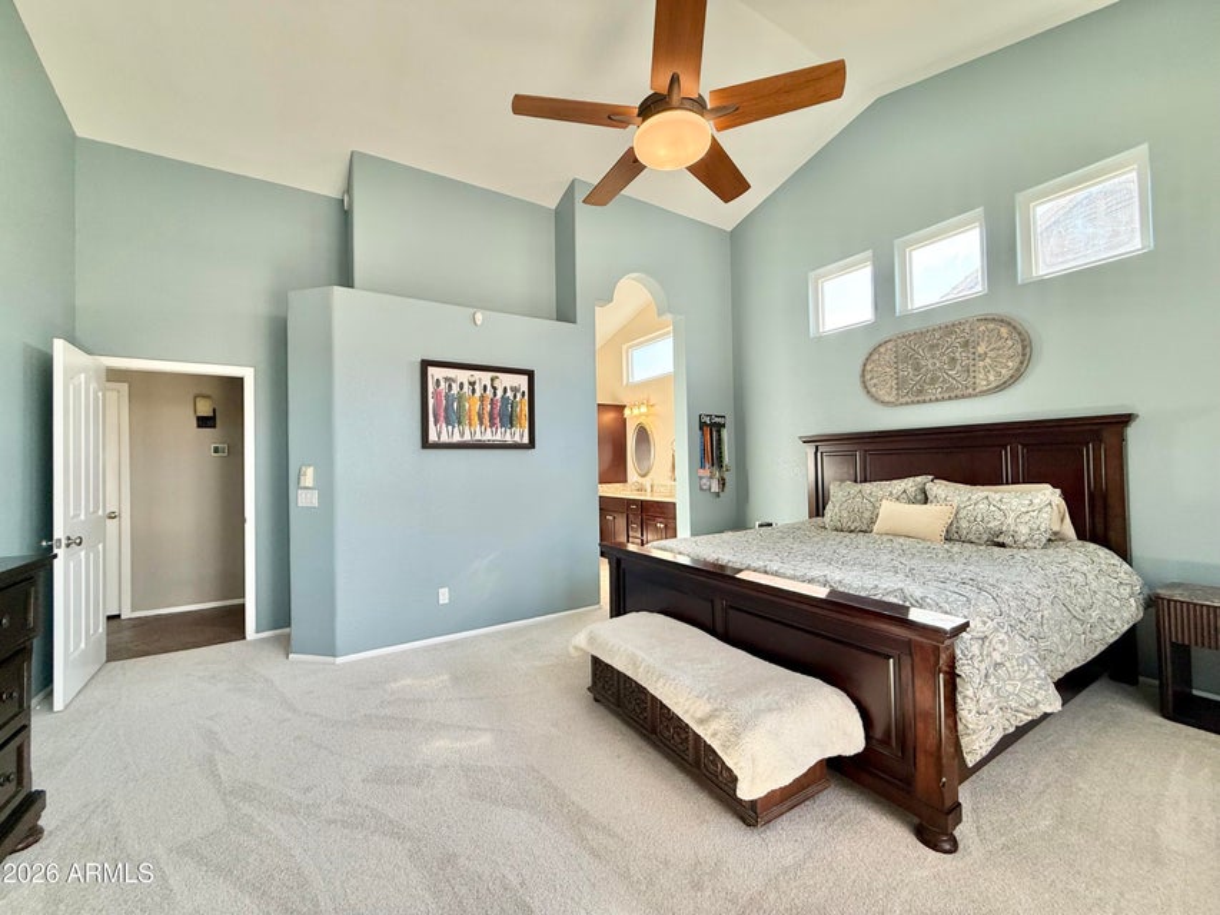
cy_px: 458
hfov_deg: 102.1
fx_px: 493
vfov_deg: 85.7
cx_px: 610
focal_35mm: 14
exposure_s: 1/120
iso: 100
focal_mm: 2.22
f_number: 2.2
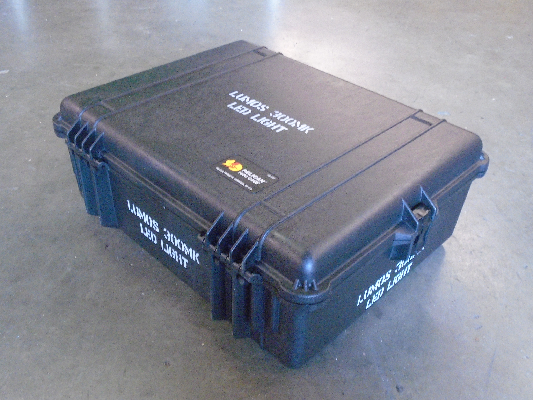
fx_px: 554
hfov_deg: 51.4
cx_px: 266
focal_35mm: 36
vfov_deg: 39.7
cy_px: 200
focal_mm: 6.4
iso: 800
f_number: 3.8
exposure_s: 1/30
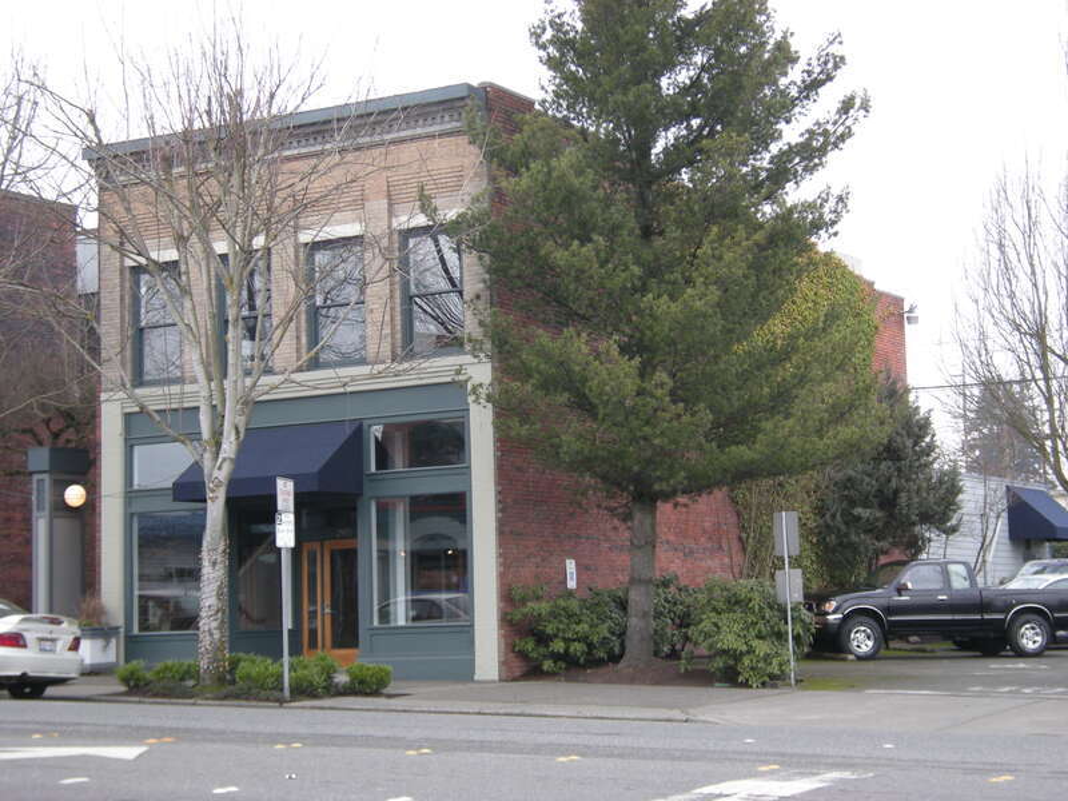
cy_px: 400
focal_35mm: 69
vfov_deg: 21.3
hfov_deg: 28.2
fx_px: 2129
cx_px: 534
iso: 144
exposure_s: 1/125
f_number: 4.4
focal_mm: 11.5
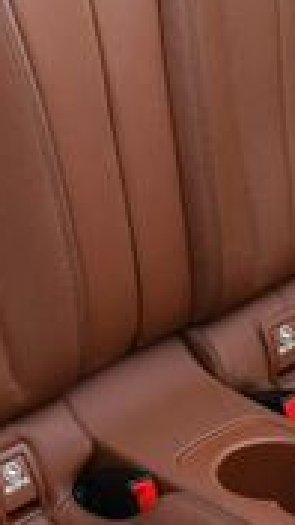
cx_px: 77
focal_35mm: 137
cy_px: 30
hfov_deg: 8.8
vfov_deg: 15.5
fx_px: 1905
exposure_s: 1/250
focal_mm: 18
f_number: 4
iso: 400
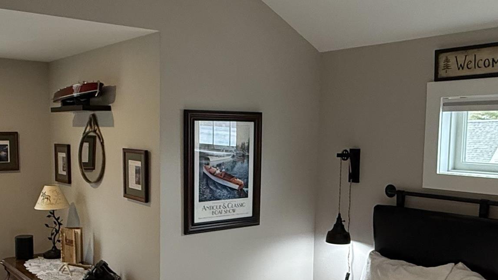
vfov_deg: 28.8
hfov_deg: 49.3
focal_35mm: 41
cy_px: 187
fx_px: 541
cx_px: 229
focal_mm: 2.22
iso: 250
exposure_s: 1/120
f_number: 2.2
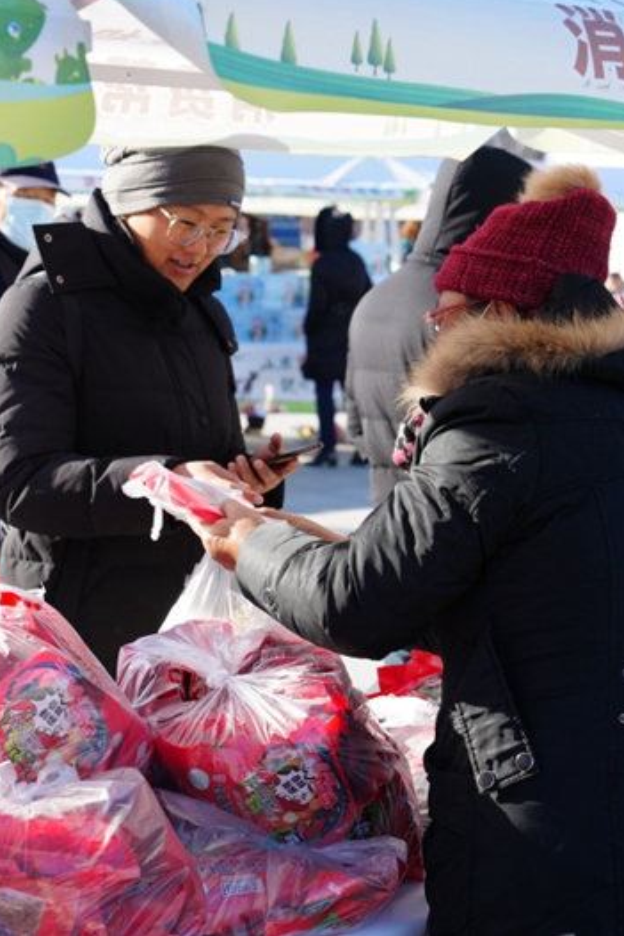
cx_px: 380
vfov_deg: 26.6
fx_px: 1975
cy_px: 464
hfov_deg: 17.9
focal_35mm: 76
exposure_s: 1/200
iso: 100
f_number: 5
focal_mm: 50
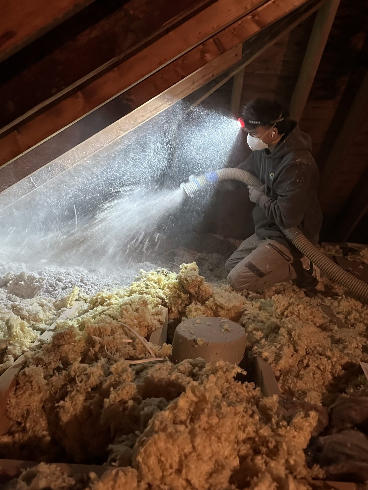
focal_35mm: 31
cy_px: 211
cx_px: 179
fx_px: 440
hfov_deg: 45.4
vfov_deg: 58.1
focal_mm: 6.86
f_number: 1.78
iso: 1000
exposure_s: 1/30
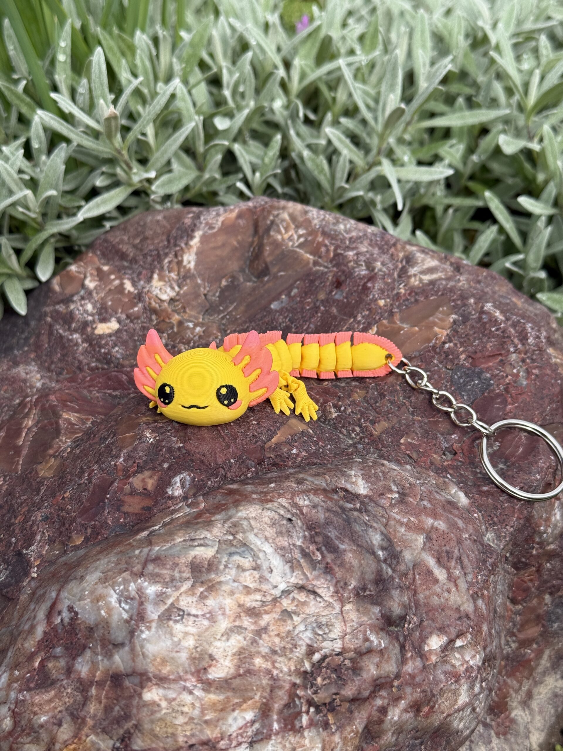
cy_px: 376
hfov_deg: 30.3
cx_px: 282
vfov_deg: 39.7
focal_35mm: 48
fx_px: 1041
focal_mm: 6.76
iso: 64
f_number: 1.78
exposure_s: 1/2208
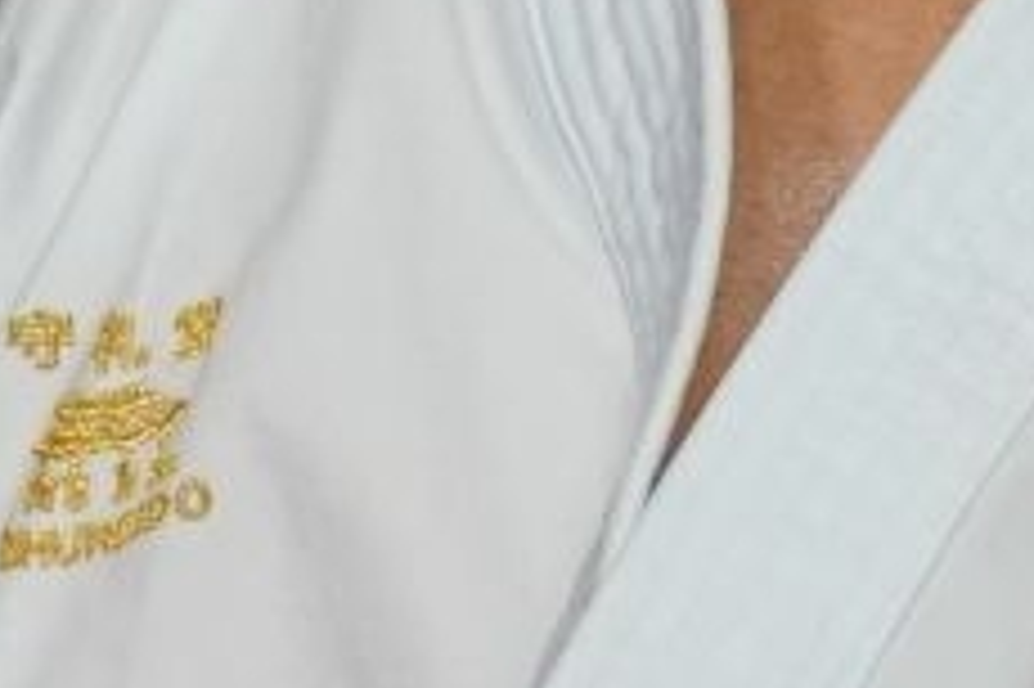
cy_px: -315
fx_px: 134693
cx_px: 791
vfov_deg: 0.3
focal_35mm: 4693
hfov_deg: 0.4
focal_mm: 400
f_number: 2.8
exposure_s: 1/500
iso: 1000
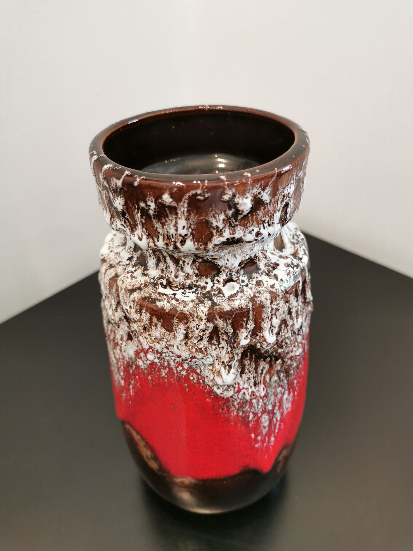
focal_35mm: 27
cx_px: 206
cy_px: 276
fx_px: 430
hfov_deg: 51.4
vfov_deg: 65.3
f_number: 1.8
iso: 125
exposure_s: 1/50
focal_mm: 5.58
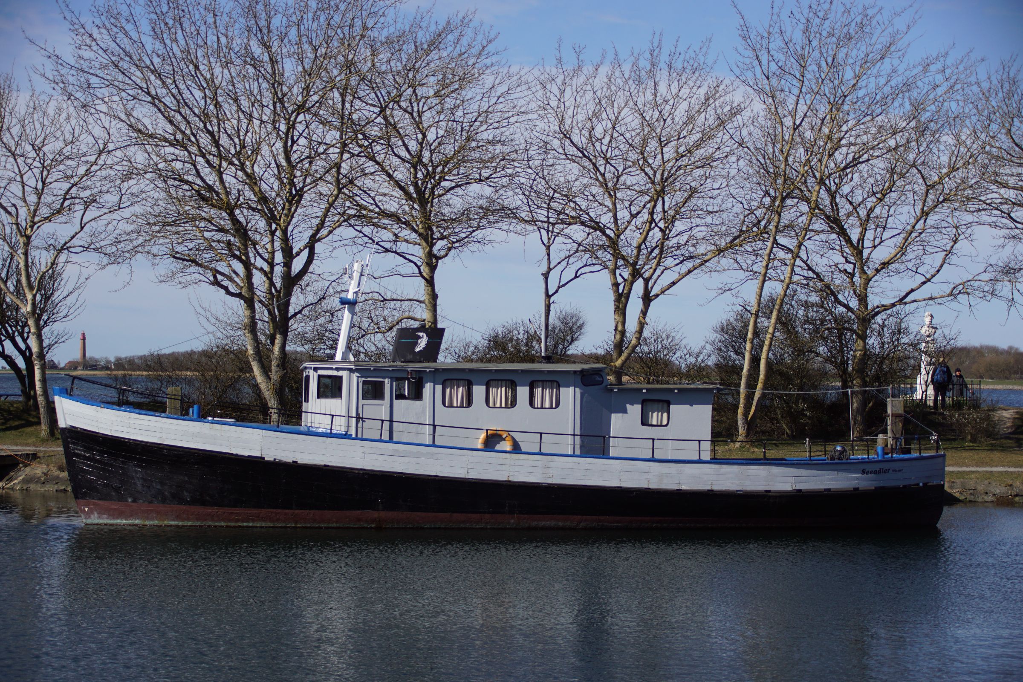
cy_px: 341
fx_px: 2131
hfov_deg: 27.0
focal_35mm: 75
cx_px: 512
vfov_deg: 18.2
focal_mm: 50
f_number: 5
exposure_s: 1/2000
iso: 200
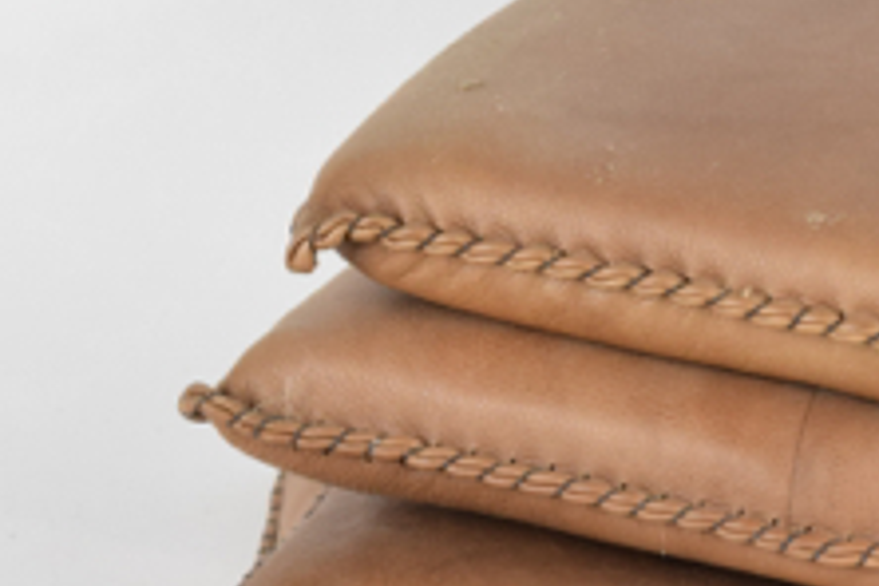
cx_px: 919
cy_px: 449
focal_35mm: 237
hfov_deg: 8.6
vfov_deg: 5.8
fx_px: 5797
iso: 800
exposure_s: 1/125
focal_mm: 55
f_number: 8
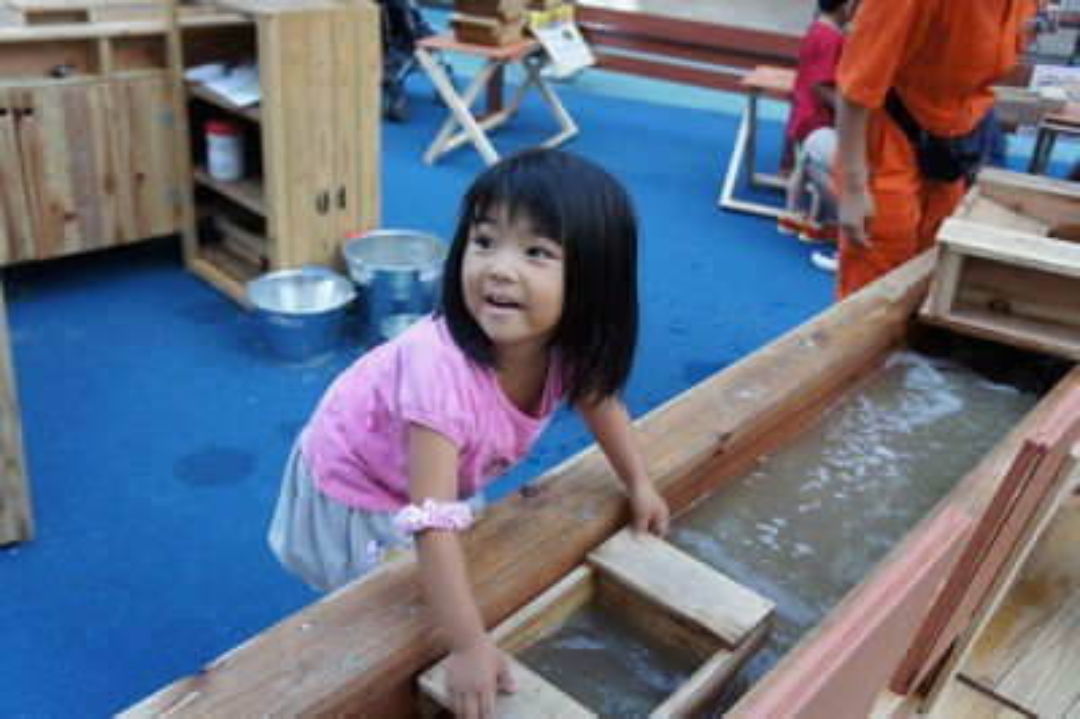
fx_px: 1034
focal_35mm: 34
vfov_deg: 38.3
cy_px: 360
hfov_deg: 55.1
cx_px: 540
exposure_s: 1/40
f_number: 4.5
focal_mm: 23
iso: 200
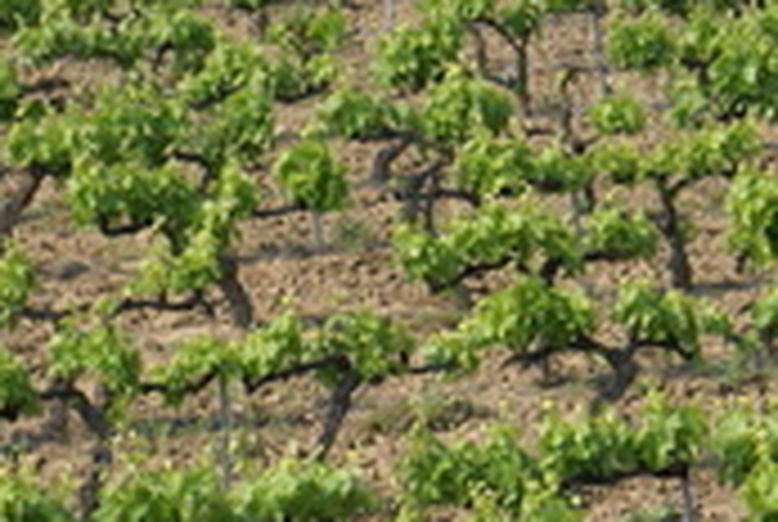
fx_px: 8399
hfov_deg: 5.3
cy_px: 810
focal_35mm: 388
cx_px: 61
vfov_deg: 3.5
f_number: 5.6
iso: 100
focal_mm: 70
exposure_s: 1/320
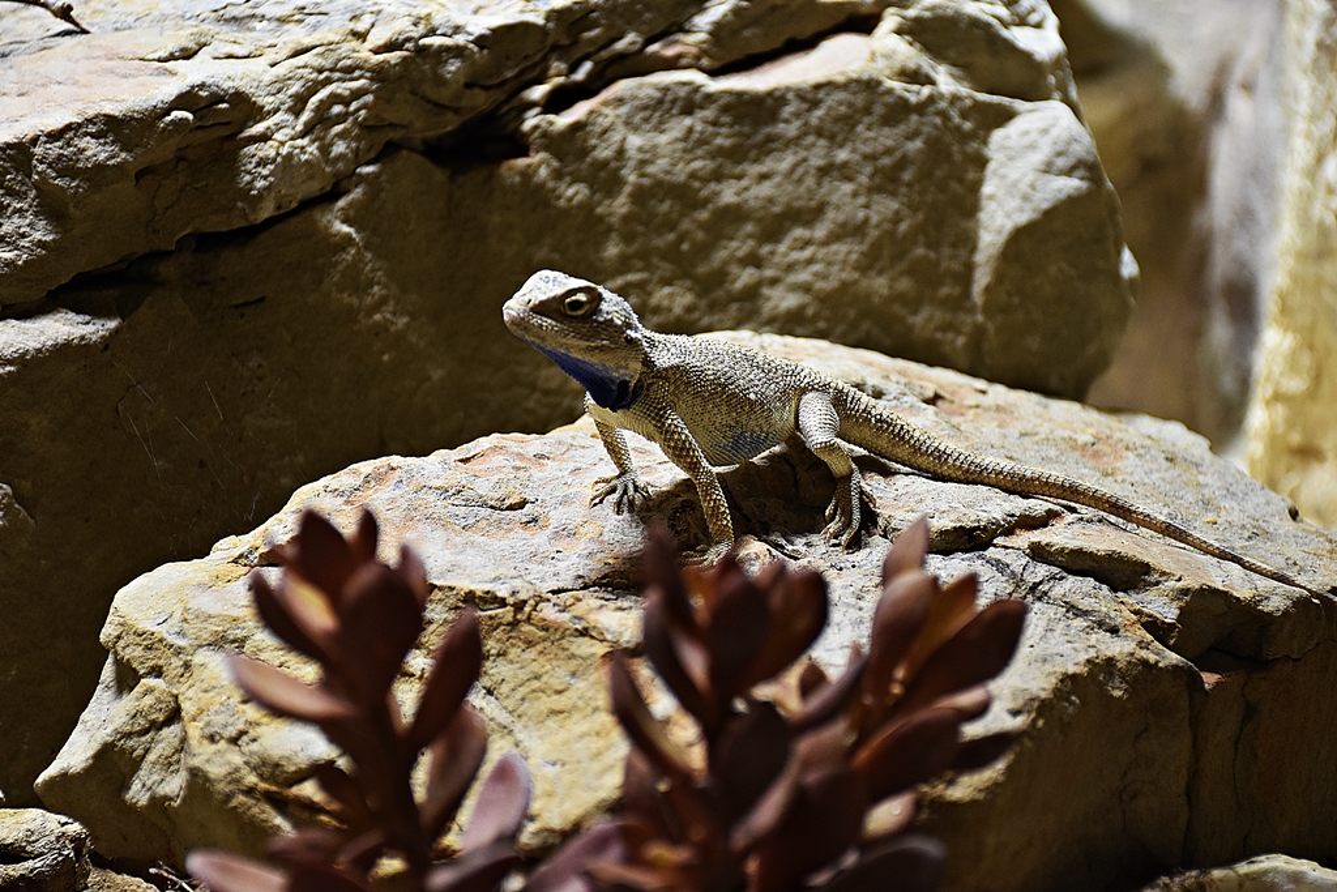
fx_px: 3677
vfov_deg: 13.8
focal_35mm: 99
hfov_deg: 20.6
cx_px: 668
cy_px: 446
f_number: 5
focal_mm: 66
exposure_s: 1/250
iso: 800
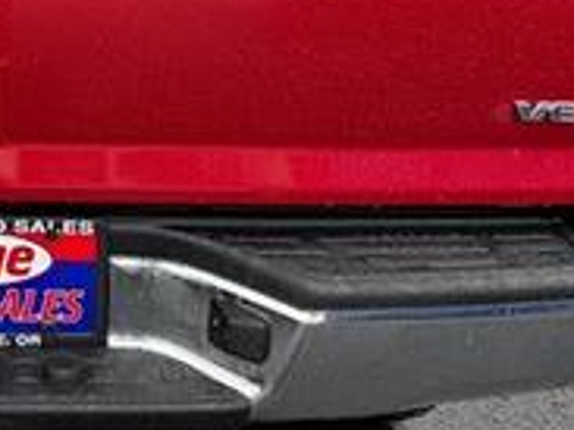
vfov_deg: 21.0
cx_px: -25
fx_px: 1094
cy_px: -56
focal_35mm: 66
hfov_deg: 27.4
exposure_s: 1/341
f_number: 1.78
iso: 100
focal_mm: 6.76
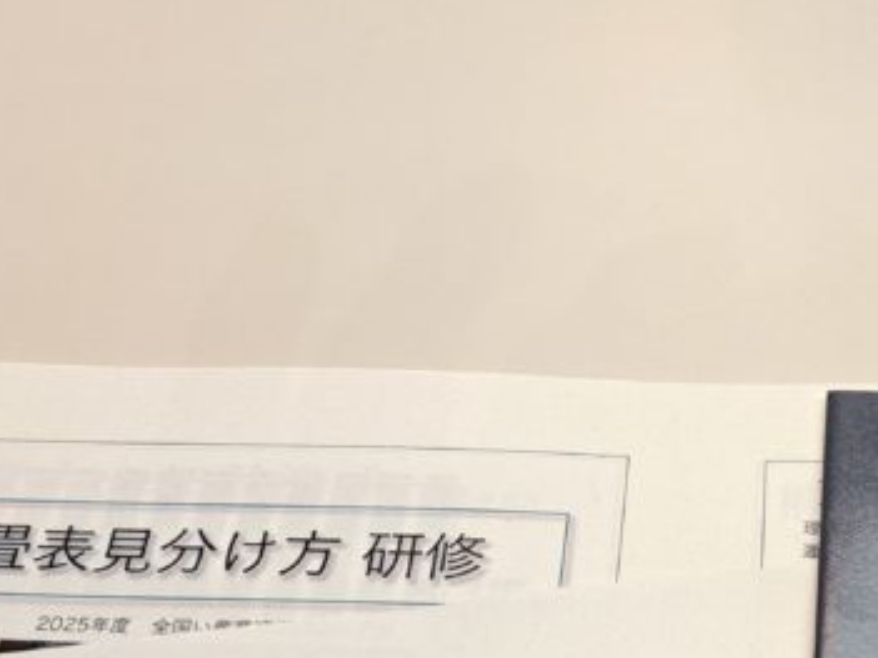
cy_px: 503
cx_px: 765
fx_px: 1775
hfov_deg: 27.0
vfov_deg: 20.8
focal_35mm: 70
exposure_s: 1/50
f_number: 1.8
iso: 80
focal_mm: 5.23
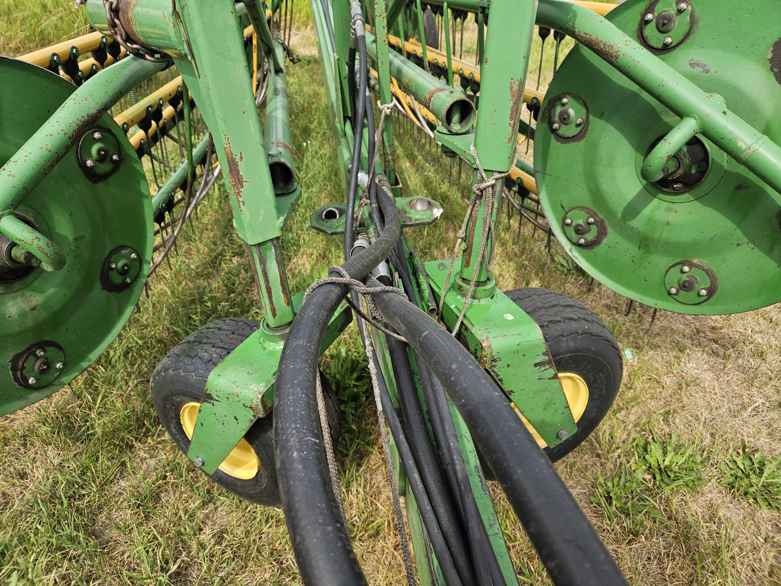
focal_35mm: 23
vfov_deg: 58.9
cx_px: 390
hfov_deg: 73.9
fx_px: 519
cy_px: 293
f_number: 1.8
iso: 25
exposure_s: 1/675
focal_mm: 5.4
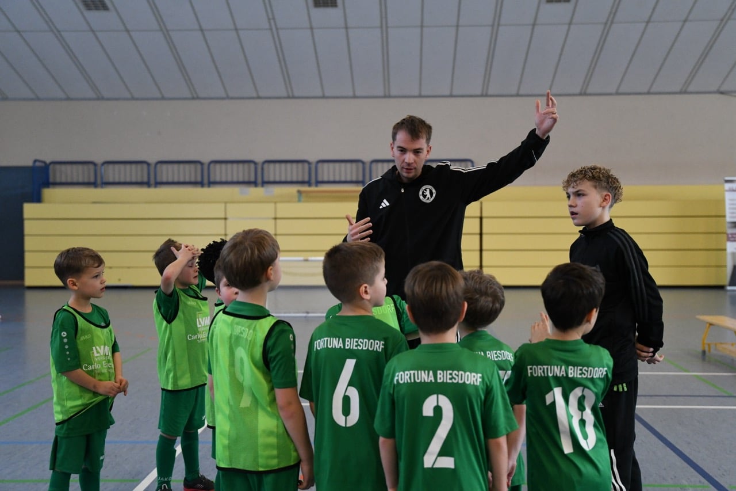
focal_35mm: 44
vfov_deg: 30.5
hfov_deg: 44.5
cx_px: 368
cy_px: 246
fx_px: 899
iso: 5000
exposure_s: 1/800
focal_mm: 44
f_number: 2.8
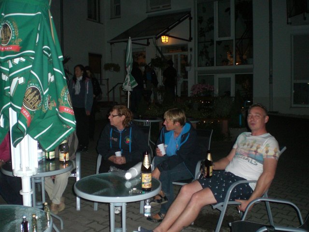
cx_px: 154
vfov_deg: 37.7
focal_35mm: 38
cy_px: 116
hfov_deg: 49.0
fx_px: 339
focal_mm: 6.3
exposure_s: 1/60
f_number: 3.1
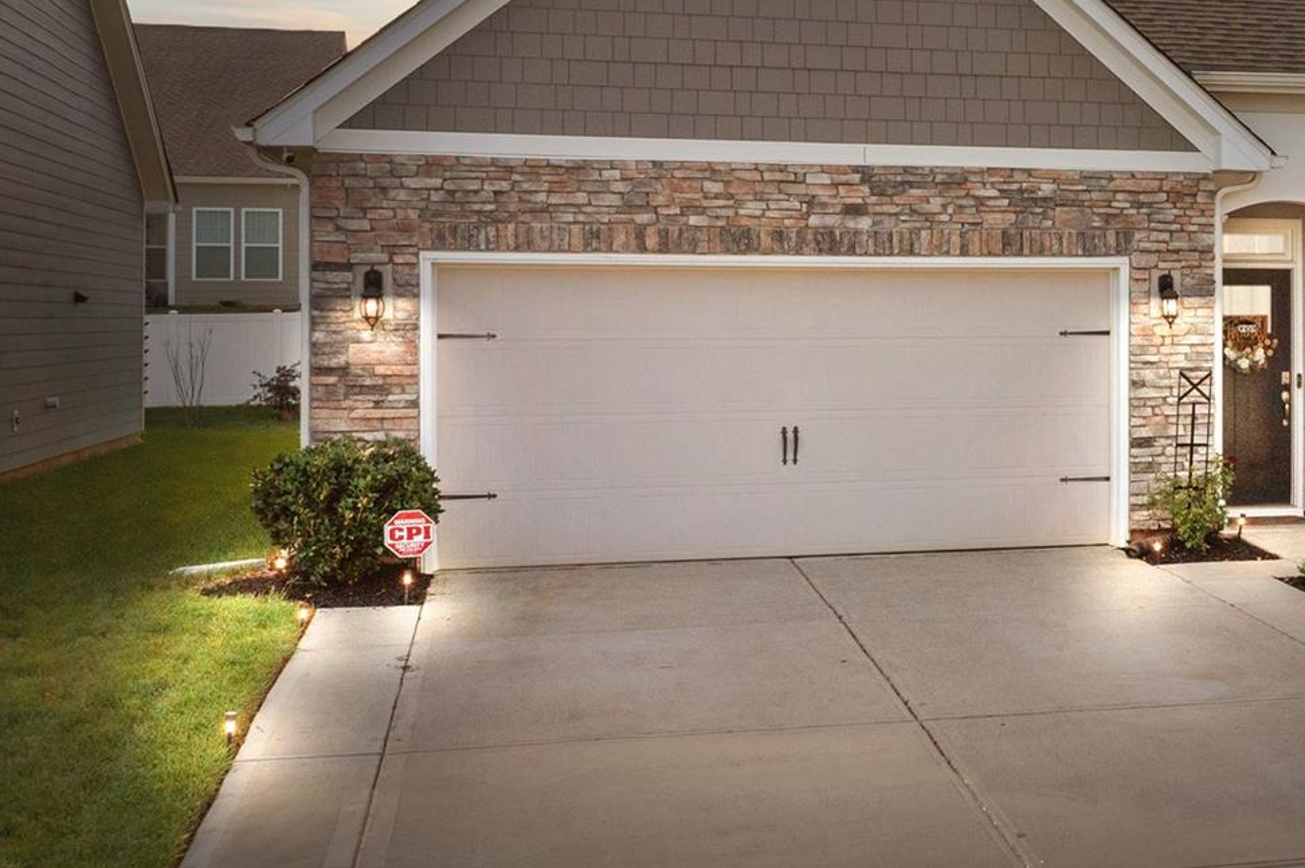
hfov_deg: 31.2
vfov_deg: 22.7
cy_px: 178
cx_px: 1333
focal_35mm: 59
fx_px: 2138
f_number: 6.3
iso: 100
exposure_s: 1/640
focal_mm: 10.26
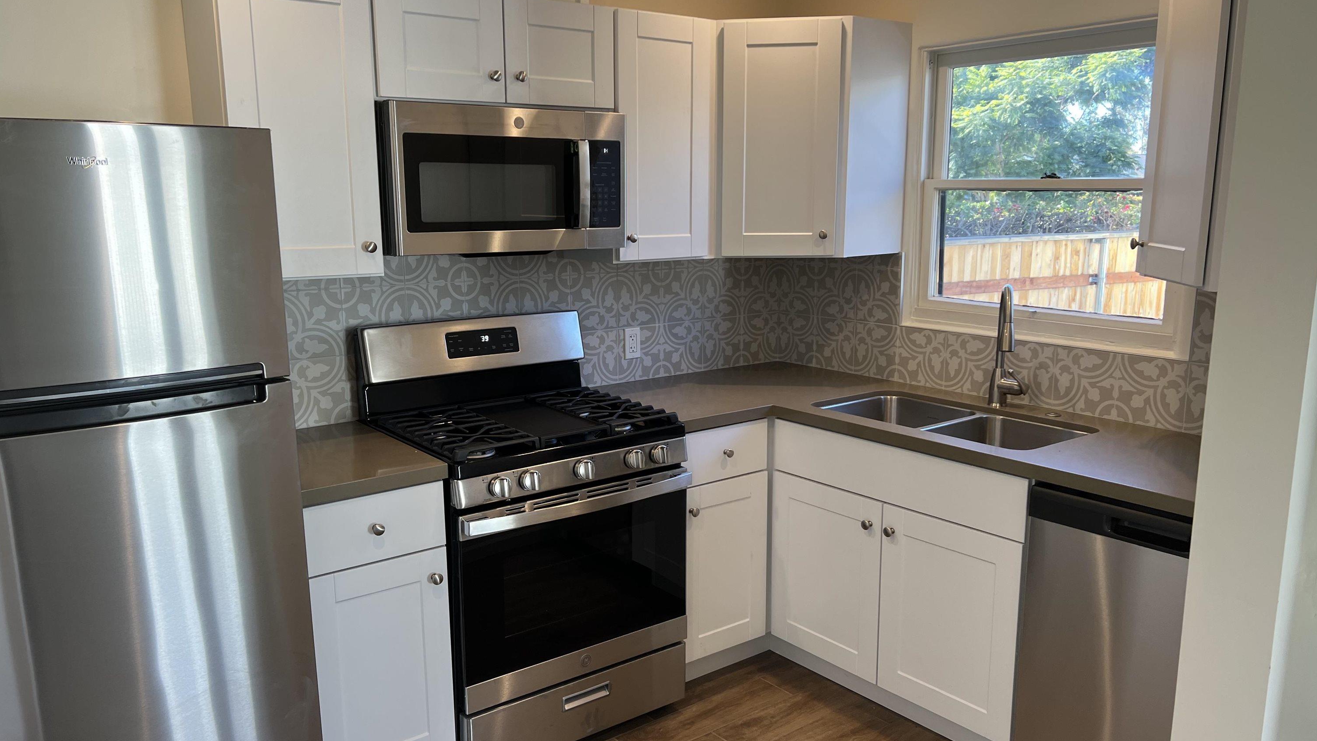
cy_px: 382
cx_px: 645
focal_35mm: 29
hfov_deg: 66.1
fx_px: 1013
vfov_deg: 40.2
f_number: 1.5
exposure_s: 1/120
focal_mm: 5.7
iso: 50
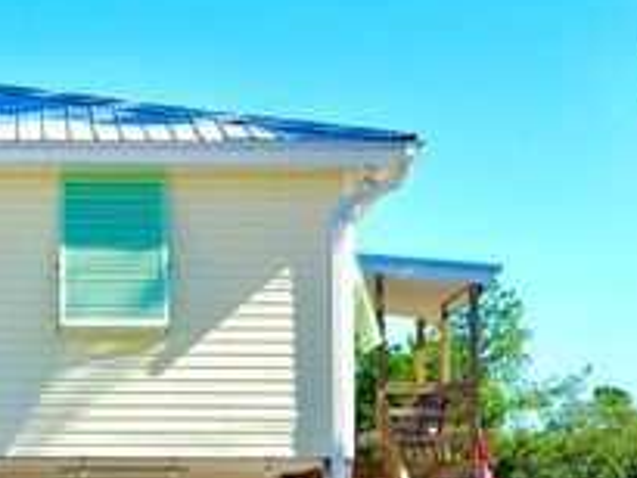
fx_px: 2154
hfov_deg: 16.5
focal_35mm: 117
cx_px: 22
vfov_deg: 12.6
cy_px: 414
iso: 64
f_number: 1.78
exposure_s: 1/4329
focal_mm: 6.76
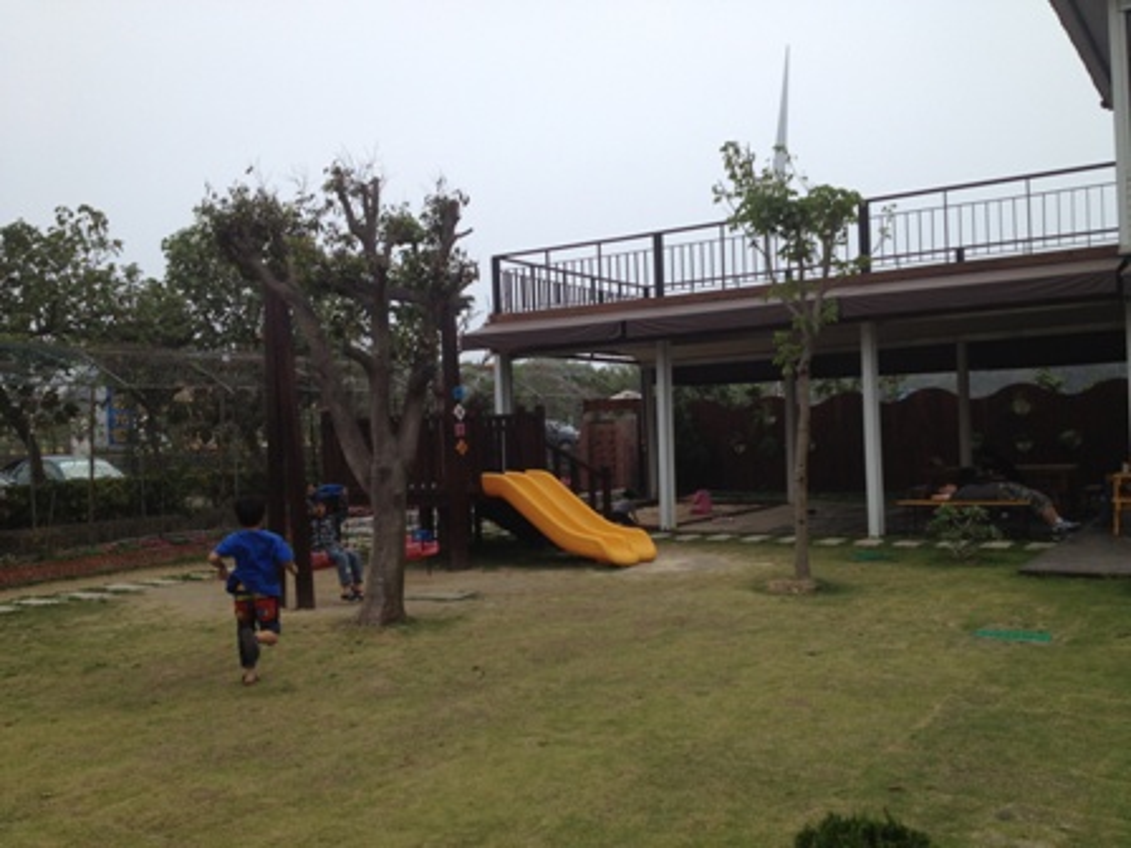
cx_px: 566
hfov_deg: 52.6
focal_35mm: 35
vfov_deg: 40.7
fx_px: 1144
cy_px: 424
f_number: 2.4
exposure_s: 1/620
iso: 64
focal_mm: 4.28
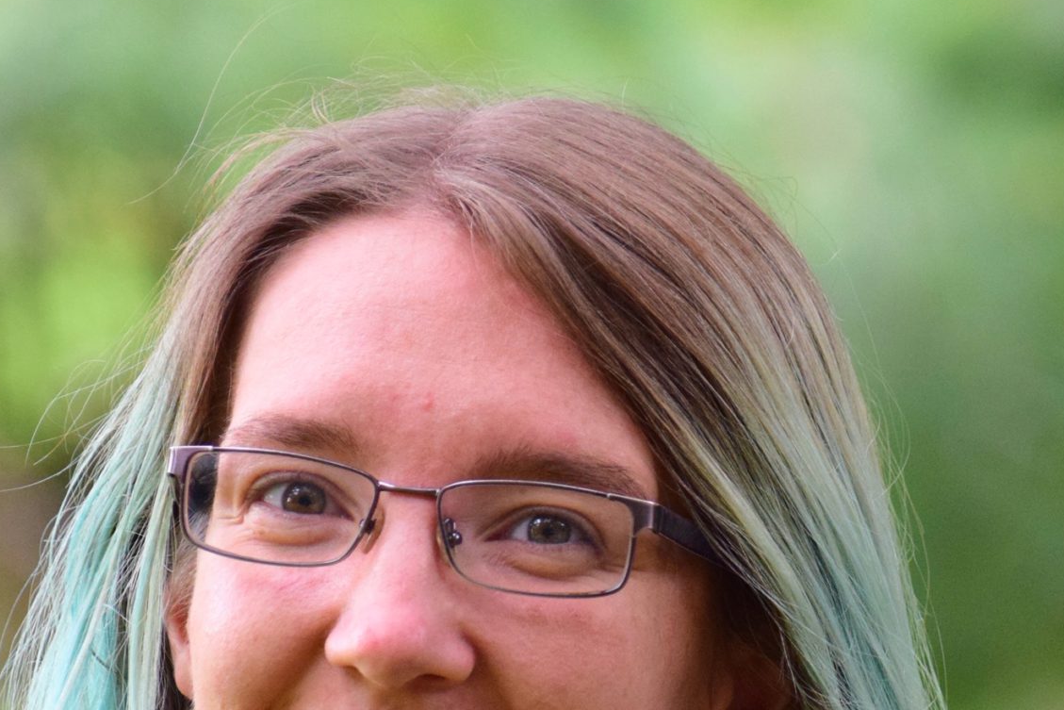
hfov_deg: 3.6
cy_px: 625
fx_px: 17084
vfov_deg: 2.4
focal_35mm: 578
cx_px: 626
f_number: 5
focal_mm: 170
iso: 1250
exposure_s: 1/250
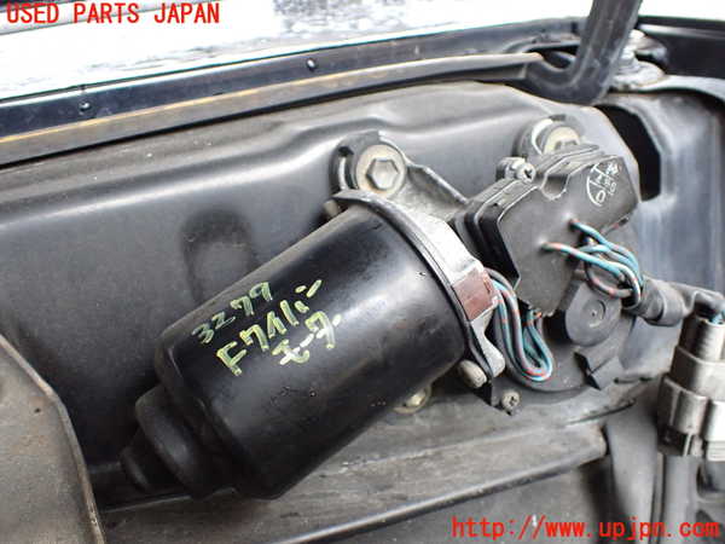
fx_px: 628
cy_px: 272
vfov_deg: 46.8
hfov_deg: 60.0
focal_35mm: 30
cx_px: 362
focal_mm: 5.4
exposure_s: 1/125
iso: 800
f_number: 2.3
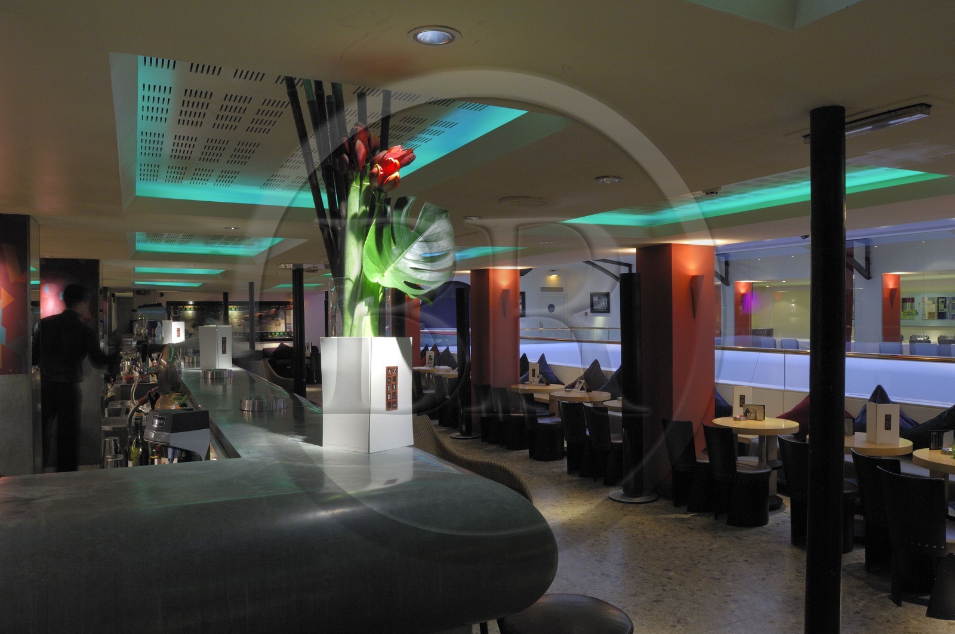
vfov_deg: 50.3
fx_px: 675
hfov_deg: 70.5
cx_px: 478
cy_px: 317
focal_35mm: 26
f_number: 9
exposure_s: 1/1.25
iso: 200
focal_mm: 17
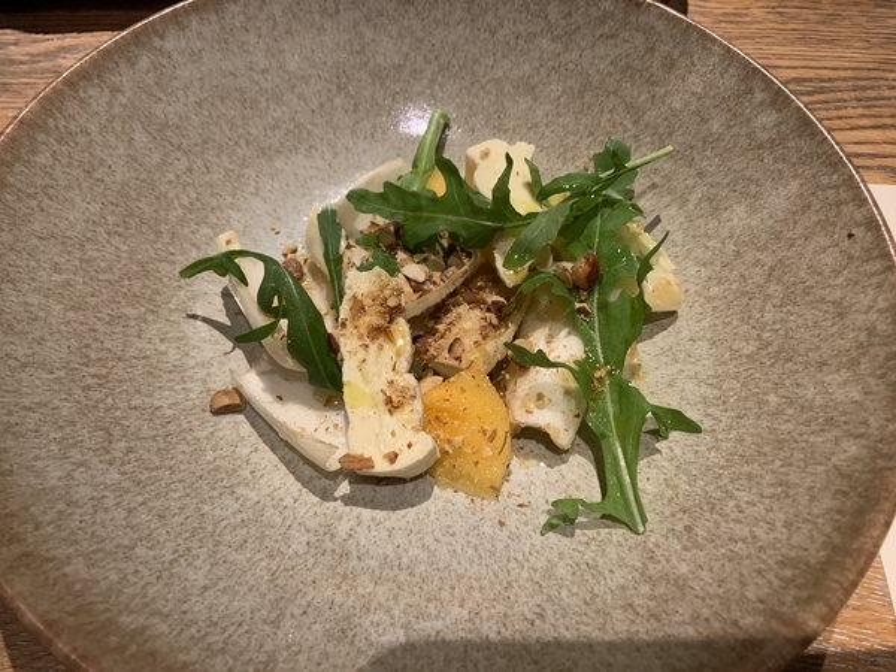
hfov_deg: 67.3
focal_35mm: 26
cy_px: 336
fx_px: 673
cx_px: 448
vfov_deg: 53.1
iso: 250
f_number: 1.8
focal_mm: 4.25
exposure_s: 1/33
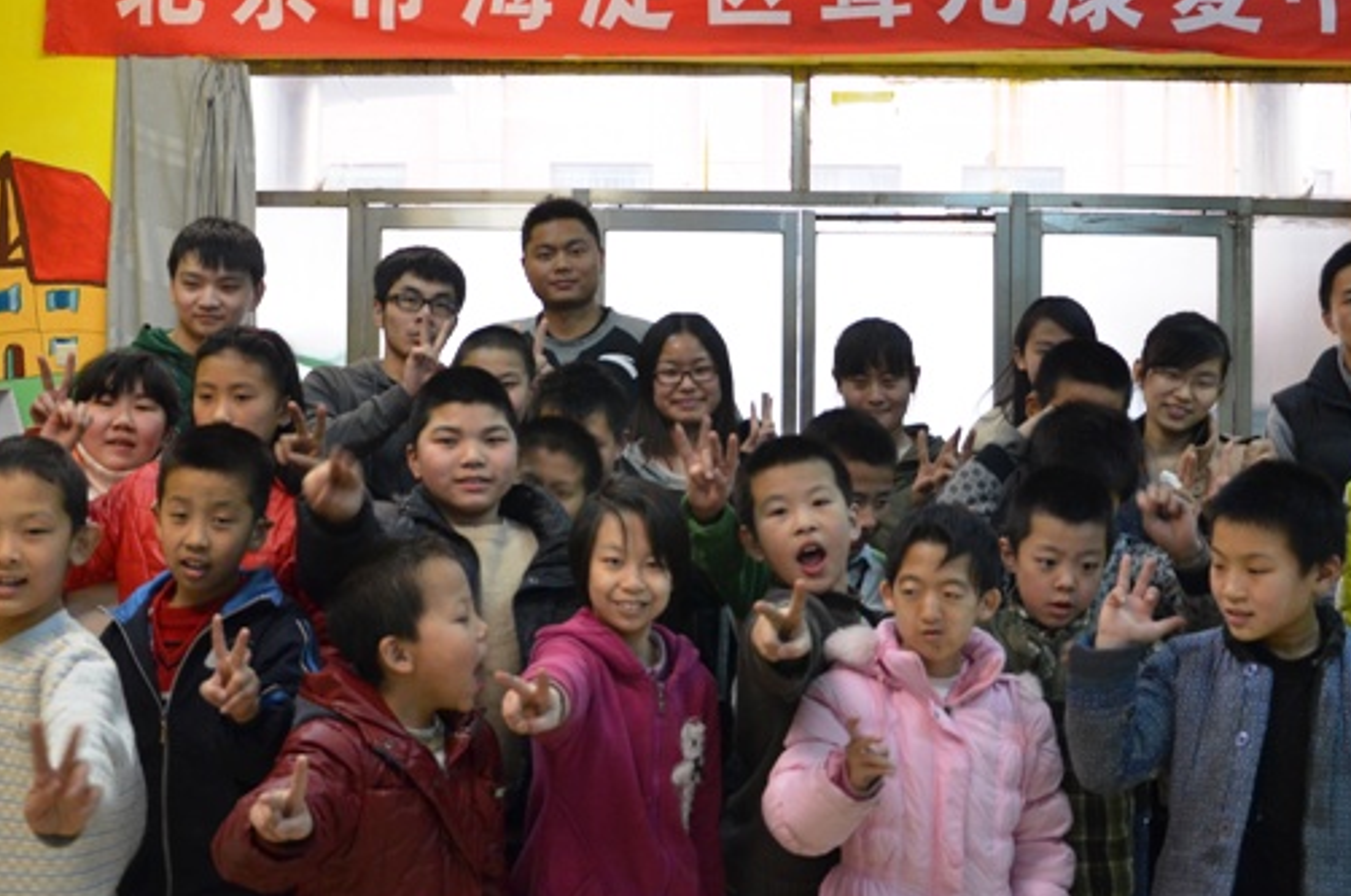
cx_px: 676
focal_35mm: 43
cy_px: 347
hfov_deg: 45.5
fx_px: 1611
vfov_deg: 31.0
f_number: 3.5
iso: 800
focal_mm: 18
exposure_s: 1/40
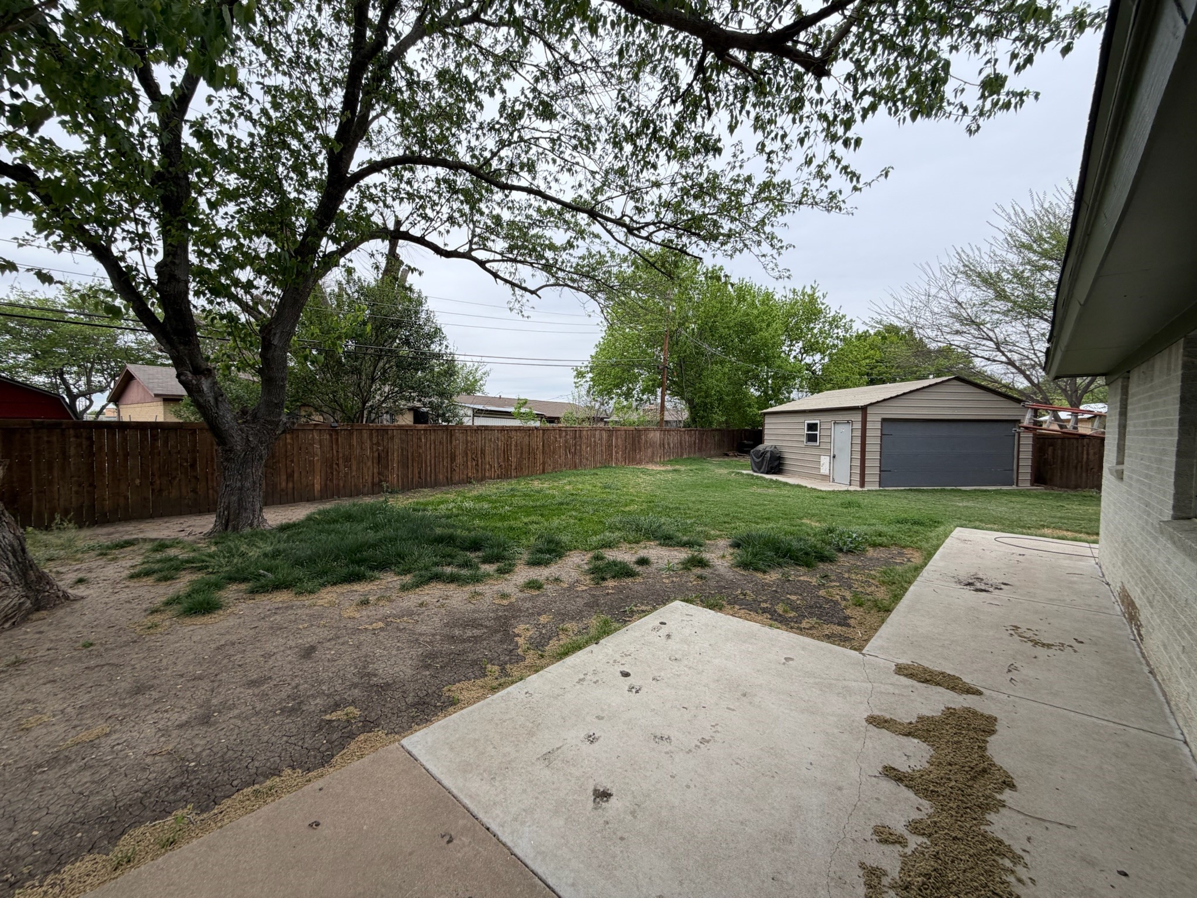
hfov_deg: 102.1
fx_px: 484
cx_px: 598
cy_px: 449
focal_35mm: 14
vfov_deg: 85.7
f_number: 2.2
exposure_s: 1/321
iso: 50
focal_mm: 2.22
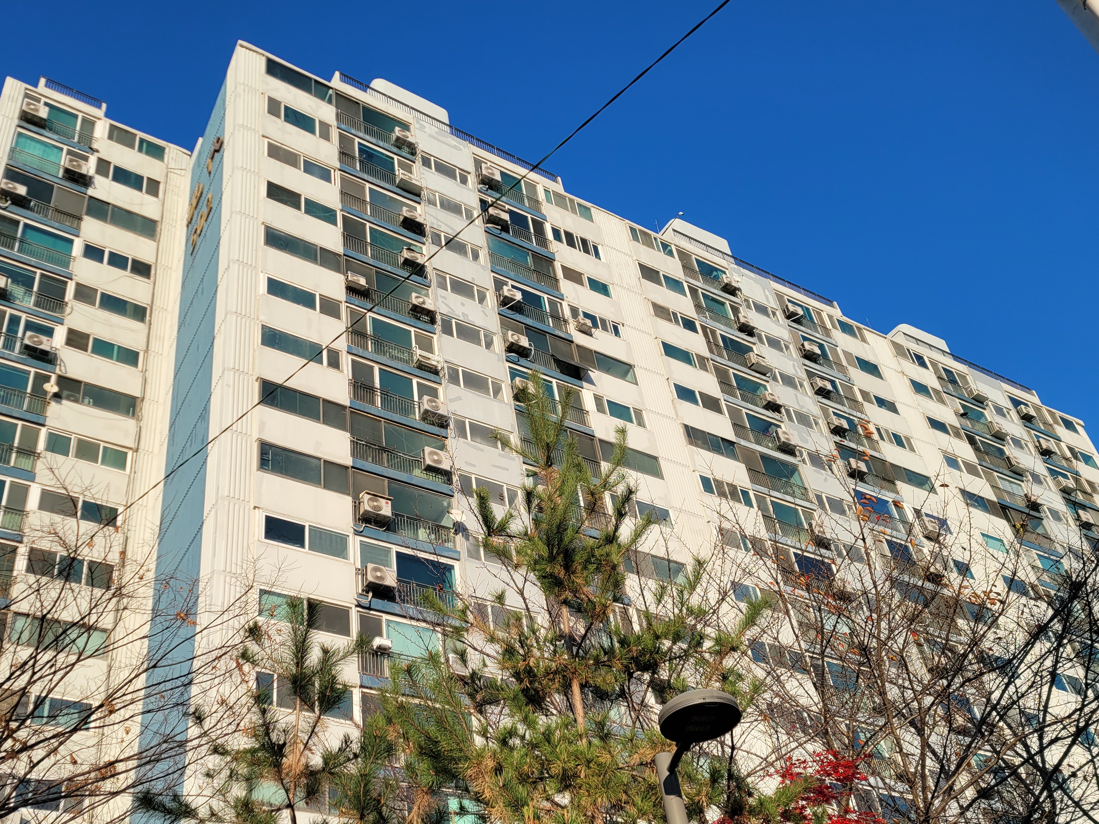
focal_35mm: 35
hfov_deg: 52.5
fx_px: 1111
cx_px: 485
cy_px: 547
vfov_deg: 40.2
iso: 40
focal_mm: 5.4
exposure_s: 1/2252
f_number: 1.8
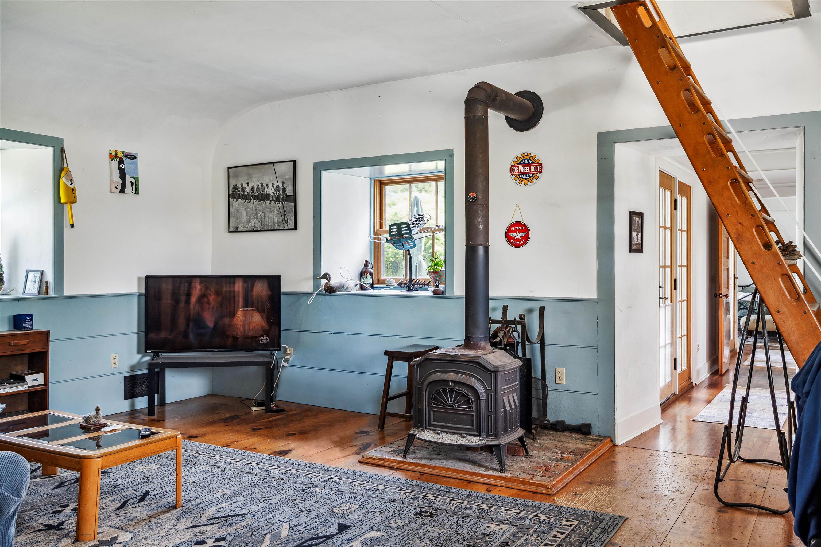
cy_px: 274
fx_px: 707
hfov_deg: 60.3
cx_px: 410
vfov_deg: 42.3
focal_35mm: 31
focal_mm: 31
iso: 320
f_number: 8
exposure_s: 1/3.33
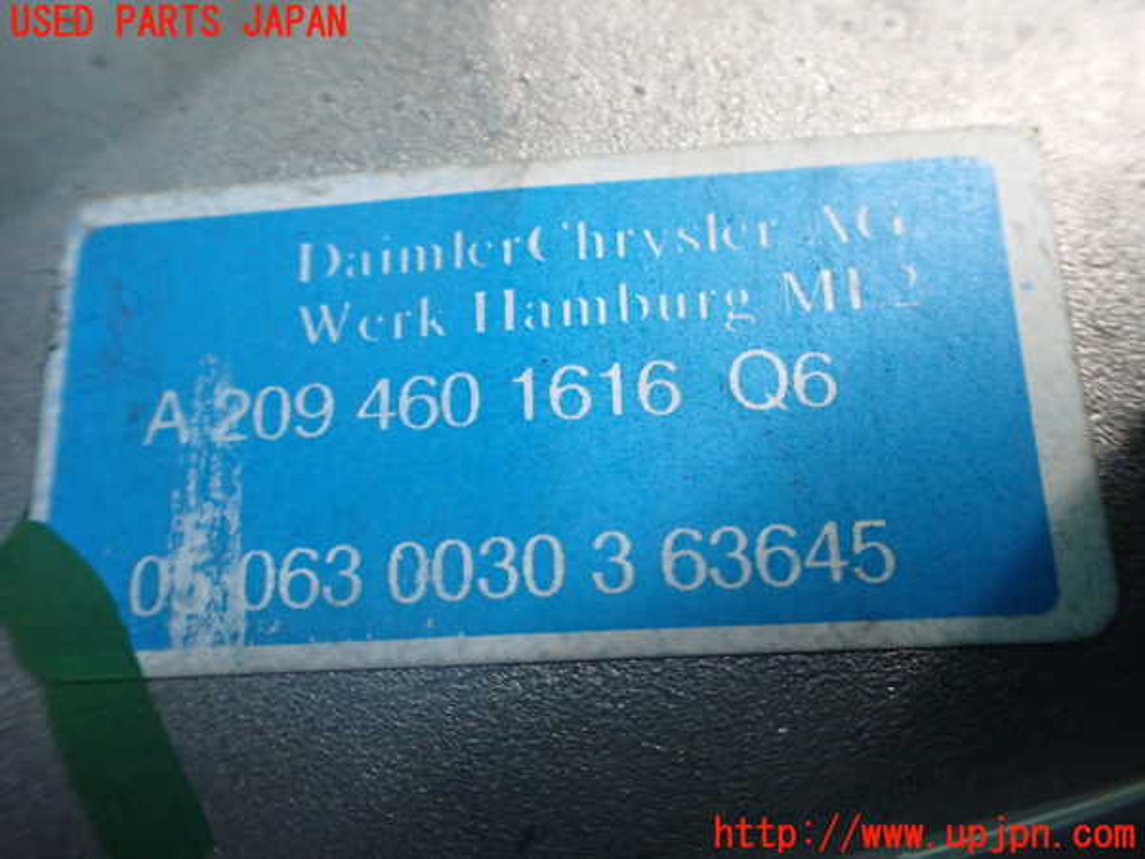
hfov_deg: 60.0
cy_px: 430
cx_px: 572
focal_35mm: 30
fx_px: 992
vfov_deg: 46.8
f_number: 2.3
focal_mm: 5.4
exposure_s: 1/80
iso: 800
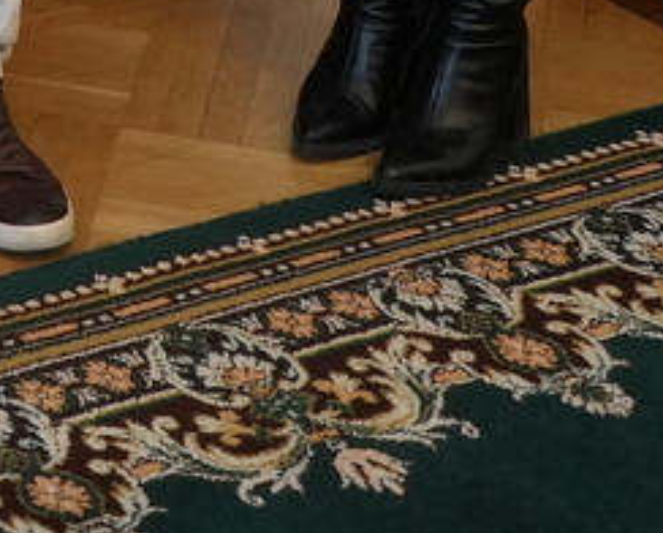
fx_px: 3380
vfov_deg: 8.3
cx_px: -592
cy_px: -741
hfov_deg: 10.4
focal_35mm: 172
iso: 2500
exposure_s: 1/250
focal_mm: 28
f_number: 4
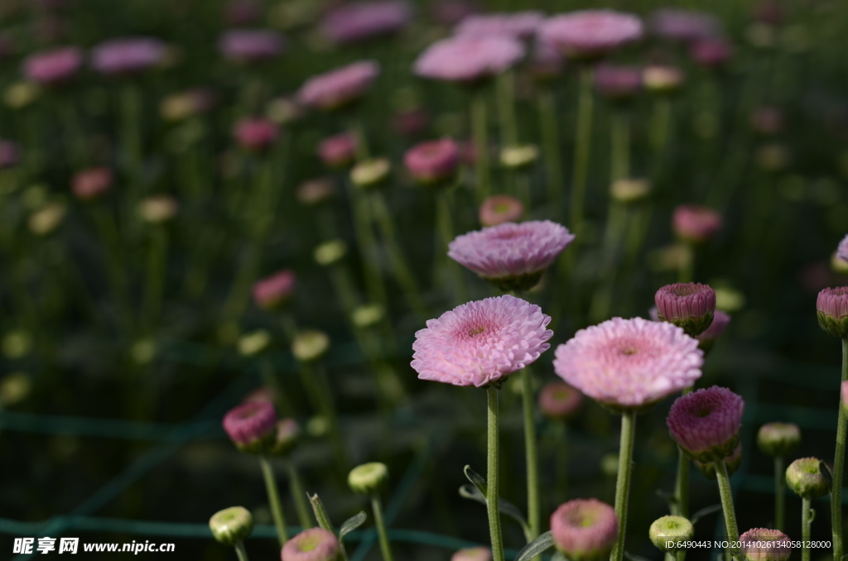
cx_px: 424
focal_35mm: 75
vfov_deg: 18.1
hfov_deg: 27.0
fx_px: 1763
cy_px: 280
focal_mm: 50
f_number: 4
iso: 100
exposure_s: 1/400
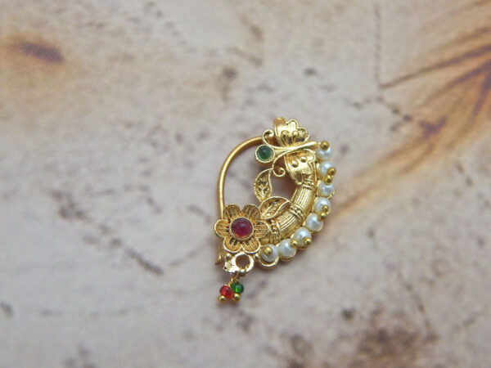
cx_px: 246
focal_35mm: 54
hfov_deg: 35.5
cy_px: 184
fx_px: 766
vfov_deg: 27.0
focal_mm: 9.7
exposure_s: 1/13
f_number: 3.8
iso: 400
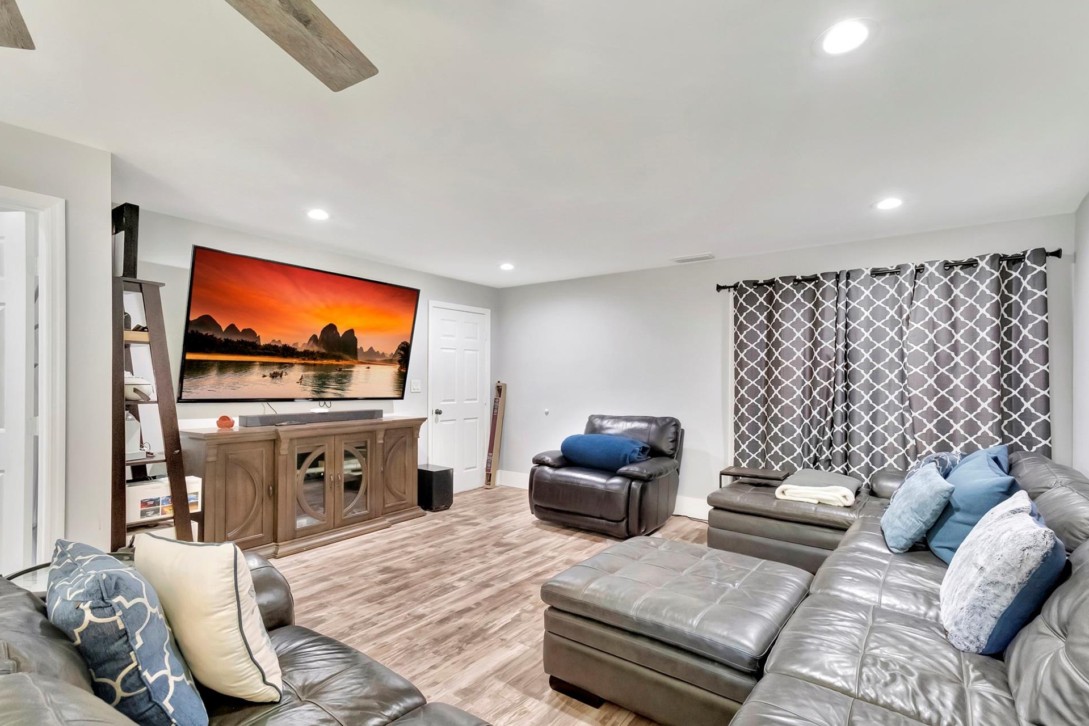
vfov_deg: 73.7
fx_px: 484
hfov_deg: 96.7
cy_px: 382
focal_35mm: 16
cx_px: 552
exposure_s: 1/15
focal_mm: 10
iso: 4500
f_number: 8
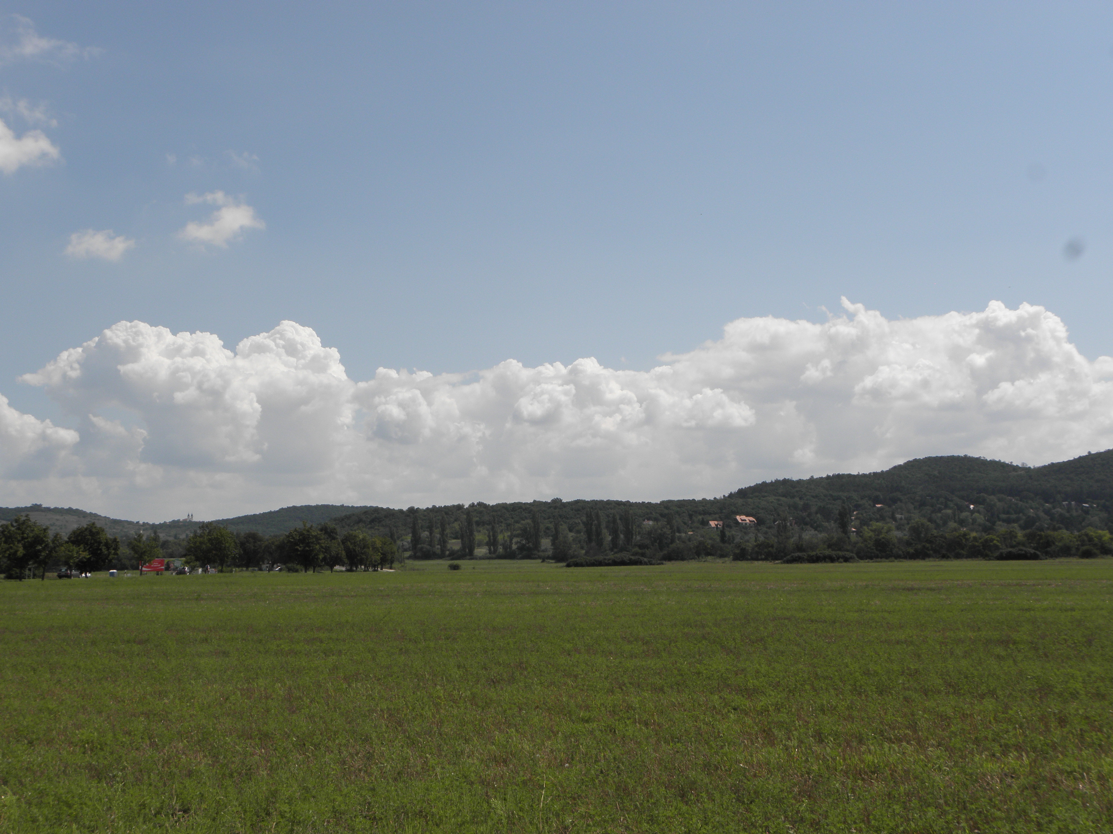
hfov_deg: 42.9
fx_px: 1415
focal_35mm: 44
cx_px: 556
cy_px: 417
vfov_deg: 32.9
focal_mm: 7.87
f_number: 5.6
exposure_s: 1/500
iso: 64
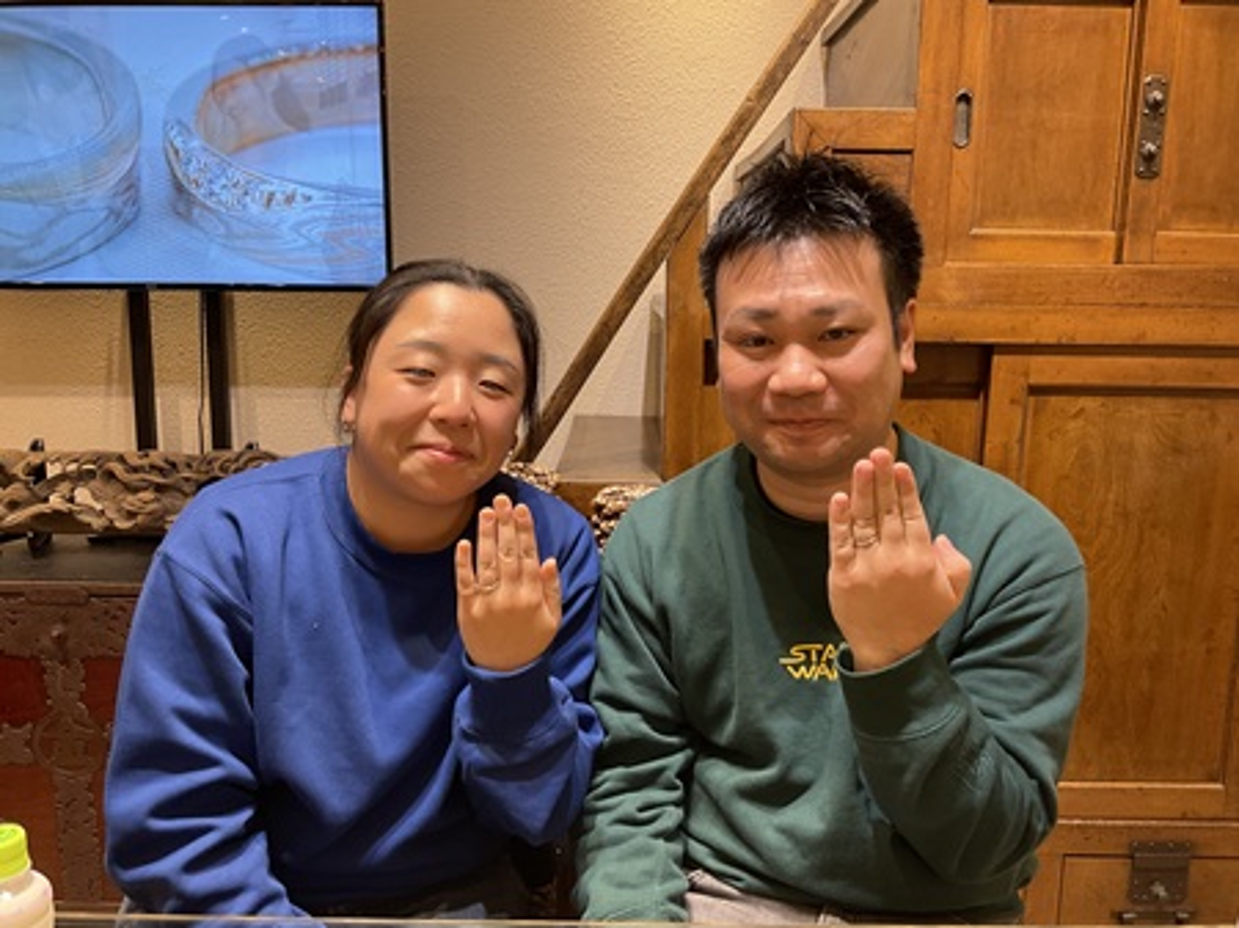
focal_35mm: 29
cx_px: 620
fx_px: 1037
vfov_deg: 48.2
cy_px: 464
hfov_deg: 61.7
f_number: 1.8
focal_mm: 3
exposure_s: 1/100
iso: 64
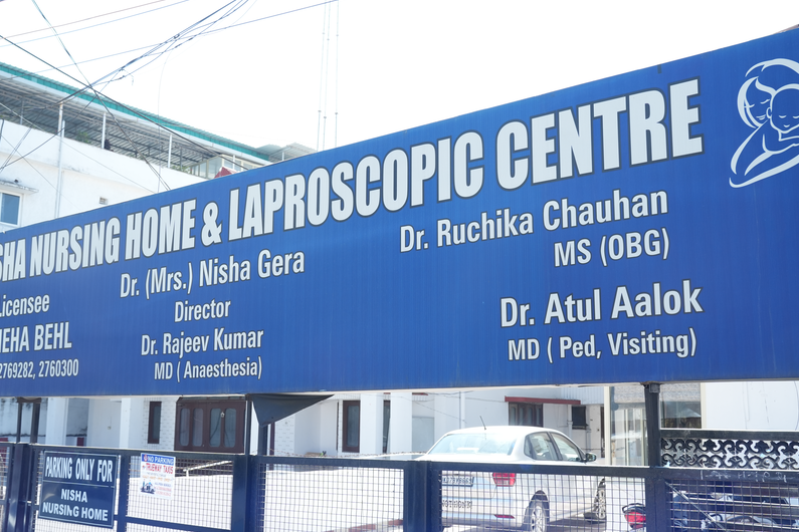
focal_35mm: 39
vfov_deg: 34.2
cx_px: 411
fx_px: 866
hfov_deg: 49.5
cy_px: 290
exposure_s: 1/200
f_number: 6.3
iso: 320
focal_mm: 31
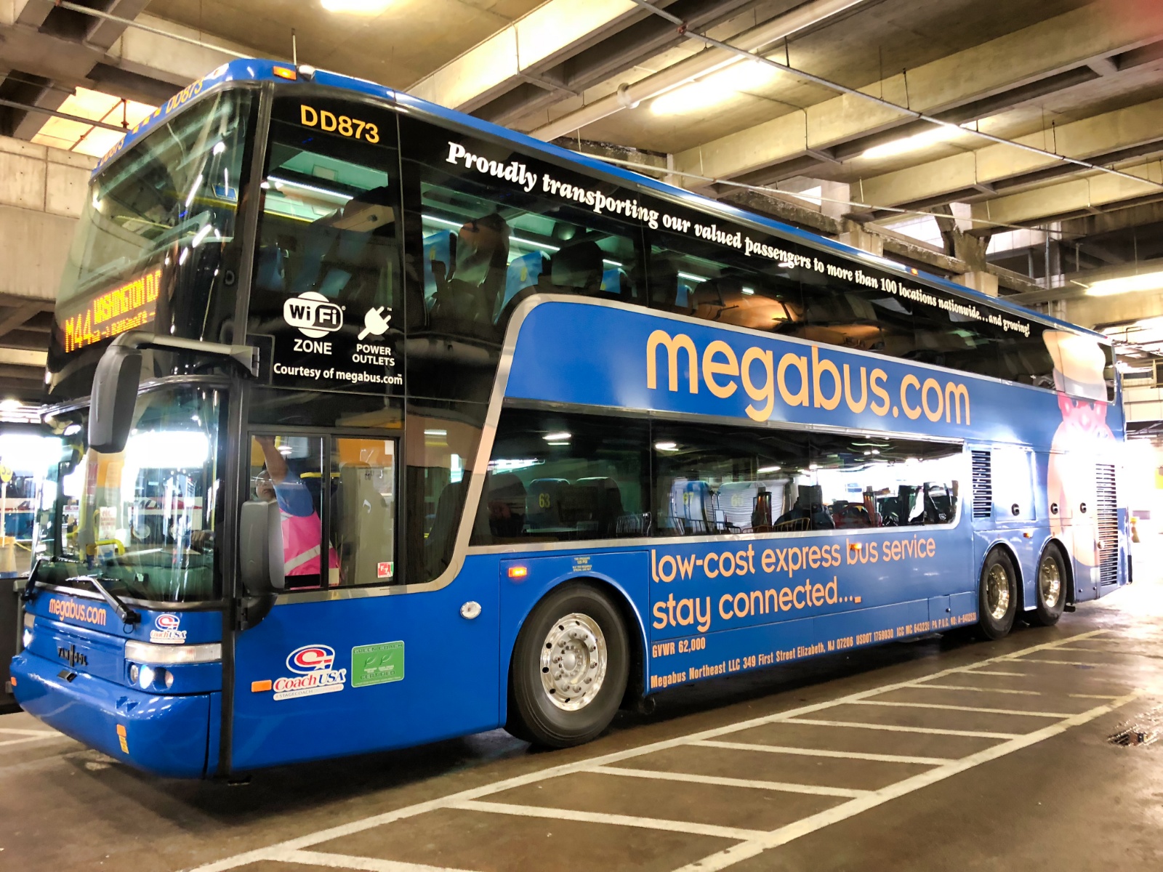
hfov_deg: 63.4
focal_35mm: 28
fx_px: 941
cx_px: 582
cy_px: 436
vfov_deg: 49.7
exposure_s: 1/9
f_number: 1.8
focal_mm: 4
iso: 100
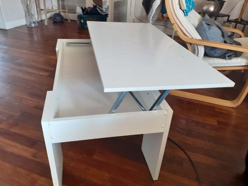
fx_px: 193
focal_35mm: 27
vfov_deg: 51.4
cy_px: 93
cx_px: 124
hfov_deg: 65.3
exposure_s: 1/50
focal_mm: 3.6
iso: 160
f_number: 1.9
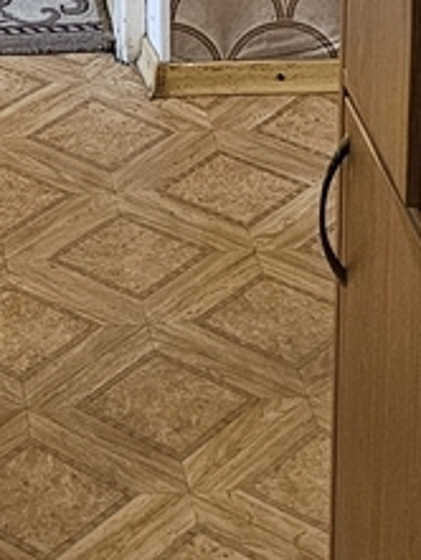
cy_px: -332
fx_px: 2155
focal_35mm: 133
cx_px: -104
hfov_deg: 10.9
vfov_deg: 13.7
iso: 640
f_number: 1.7
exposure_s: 1/40
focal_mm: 6.3
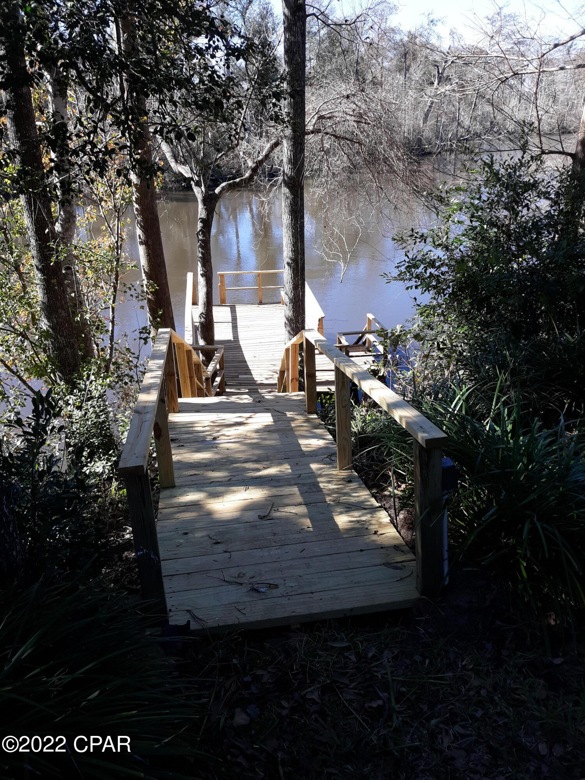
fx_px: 631
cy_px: 390
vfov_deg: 63.4
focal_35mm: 28
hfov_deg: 49.7
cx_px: 292
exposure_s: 1/481
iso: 40
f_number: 1.7
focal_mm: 3.7
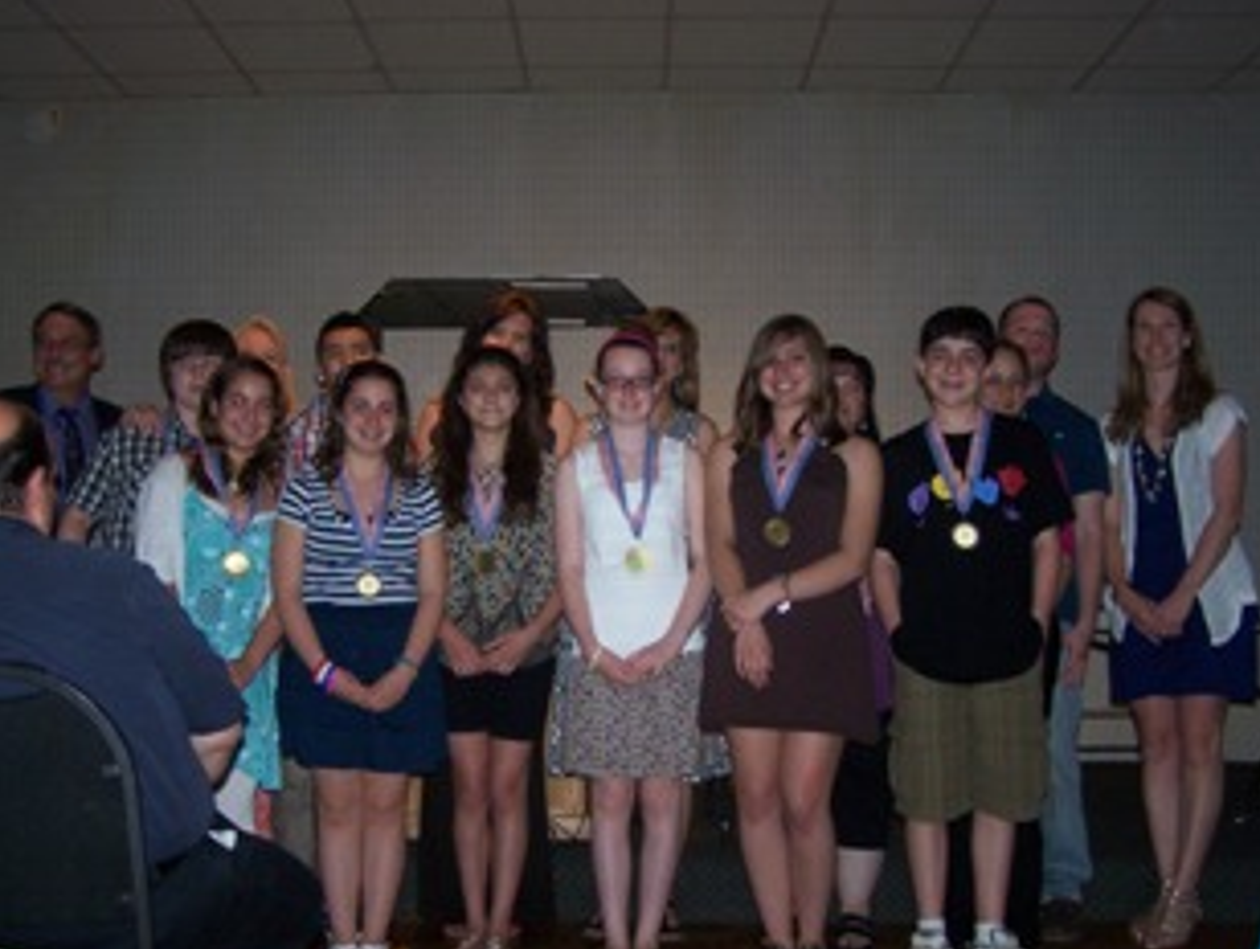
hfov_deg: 43.8
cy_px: 515
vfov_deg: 33.7
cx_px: 608
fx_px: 1568
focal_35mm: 43
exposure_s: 1/60
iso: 140
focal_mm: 6.3
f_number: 2.8
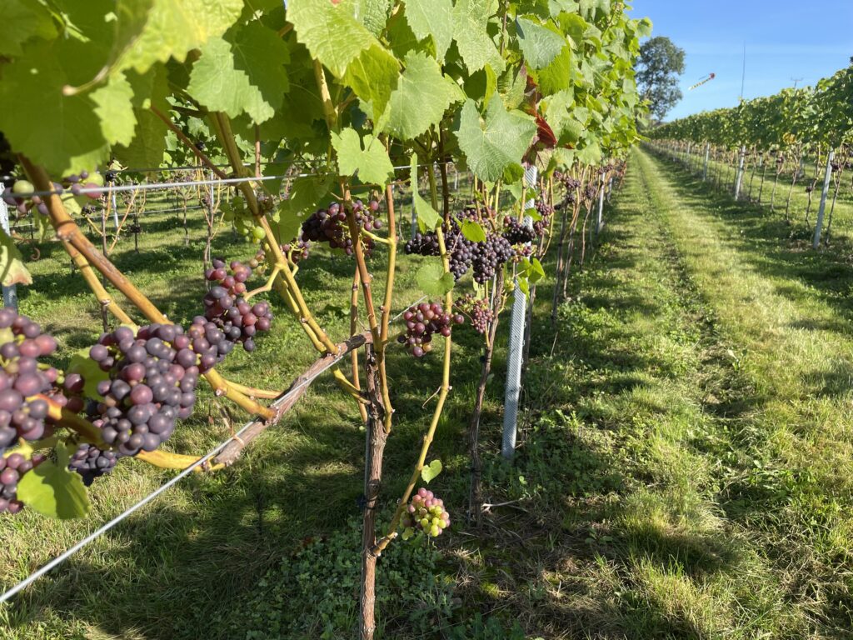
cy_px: 320
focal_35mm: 26
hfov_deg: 67.3
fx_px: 641
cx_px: 426
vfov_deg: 53.1
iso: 32
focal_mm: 4.2
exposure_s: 1/1319
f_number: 1.6
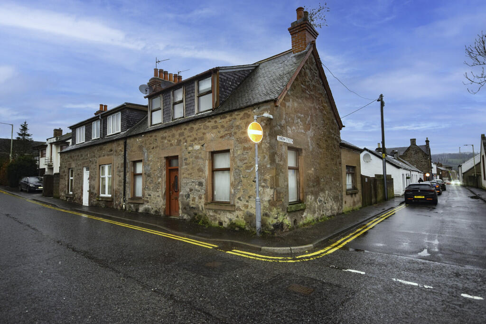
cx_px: 243
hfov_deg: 81.2
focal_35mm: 21
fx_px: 284
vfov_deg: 59.5
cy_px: 162
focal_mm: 14
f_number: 4.8
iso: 800
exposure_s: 1/80
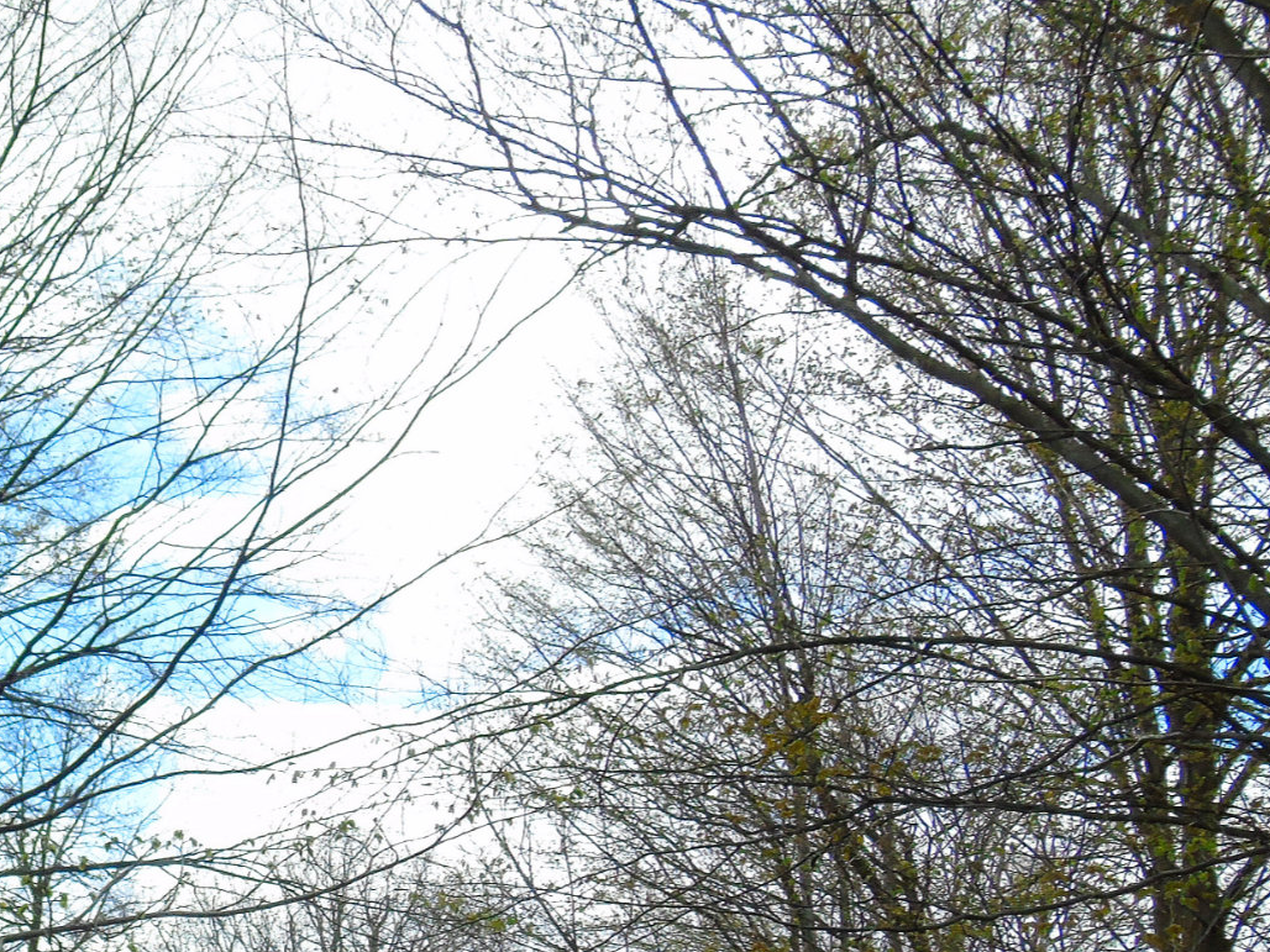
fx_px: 3045
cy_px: 777
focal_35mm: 83
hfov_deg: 22.8
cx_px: 67
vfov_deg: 17.6
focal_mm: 7.1
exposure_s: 1/1000
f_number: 3.9
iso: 200
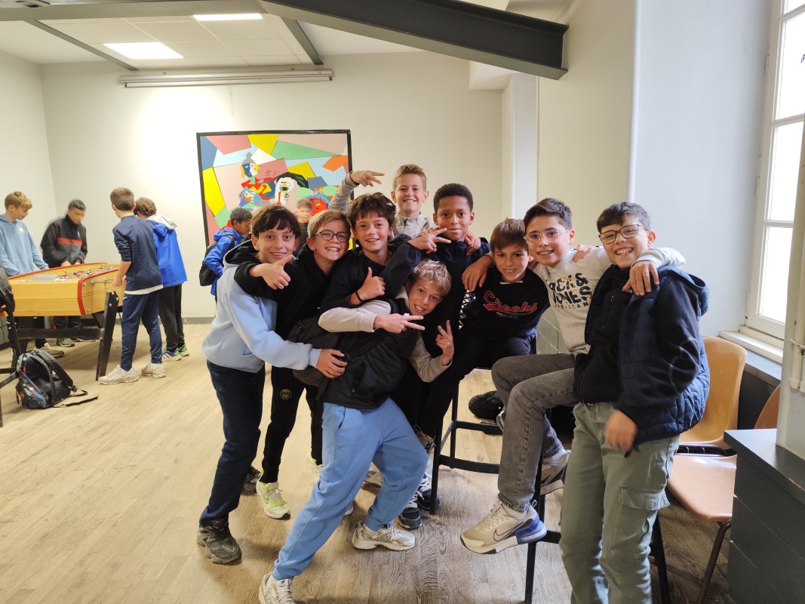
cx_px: 402
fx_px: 535
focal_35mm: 23
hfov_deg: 73.9
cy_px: 302
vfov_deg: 58.9
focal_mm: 6.14
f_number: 1.65
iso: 500
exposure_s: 1/25
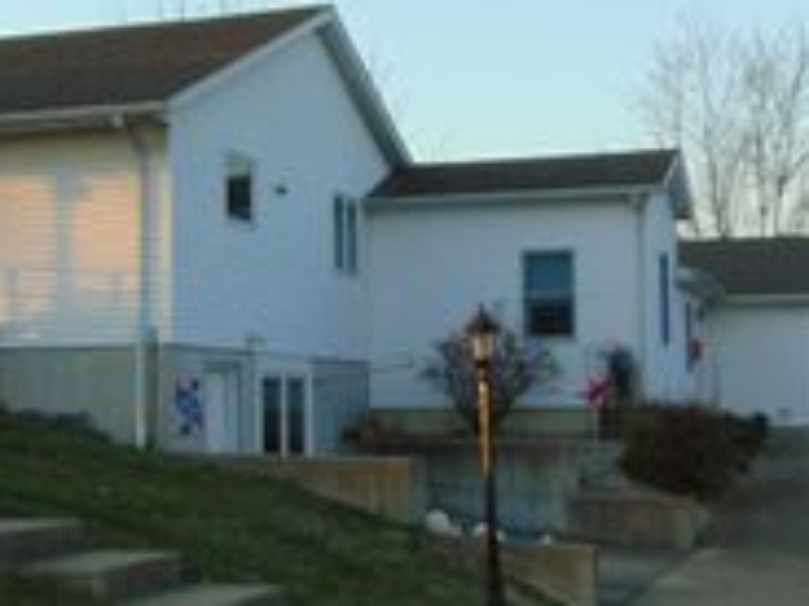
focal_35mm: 68
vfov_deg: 21.6
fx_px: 1589
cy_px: 318
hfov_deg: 28.5
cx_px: 312
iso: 80
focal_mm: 4.5
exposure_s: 1/200
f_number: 3
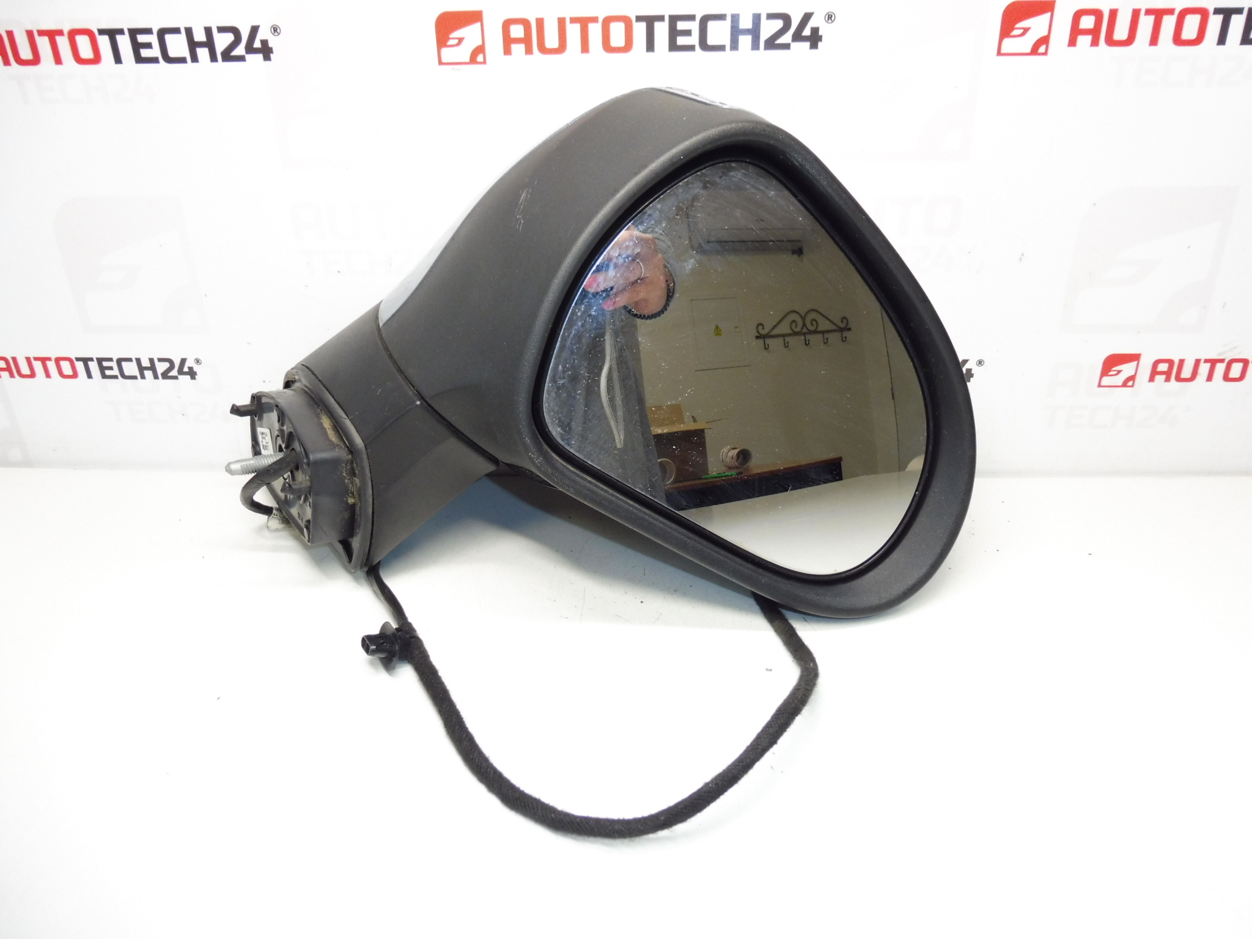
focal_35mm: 24
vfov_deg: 56.8
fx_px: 868
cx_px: 626
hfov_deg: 71.6
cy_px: 470
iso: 200
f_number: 3.5
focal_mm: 4.3
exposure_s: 1/60
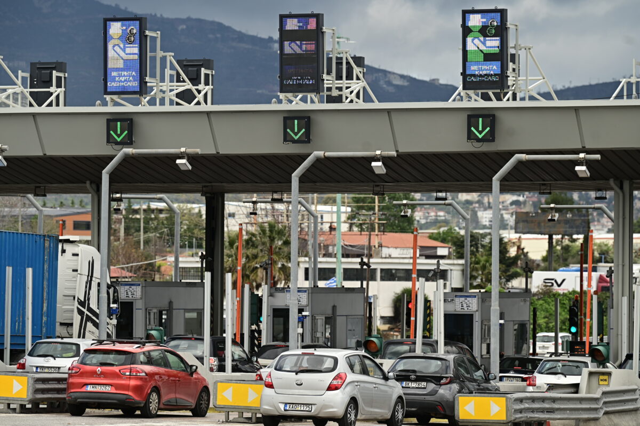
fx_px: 3553
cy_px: 213
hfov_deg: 10.3
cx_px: 320
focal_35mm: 200
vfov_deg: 6.9
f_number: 5
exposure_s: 1/800
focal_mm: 200
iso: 160
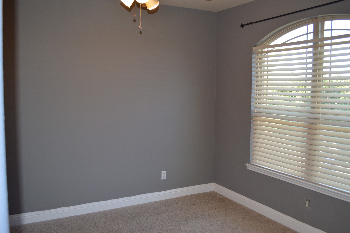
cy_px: 116
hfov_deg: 57.3
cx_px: 175
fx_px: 321
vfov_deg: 39.9
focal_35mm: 33
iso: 400
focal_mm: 22
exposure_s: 1/100
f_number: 4
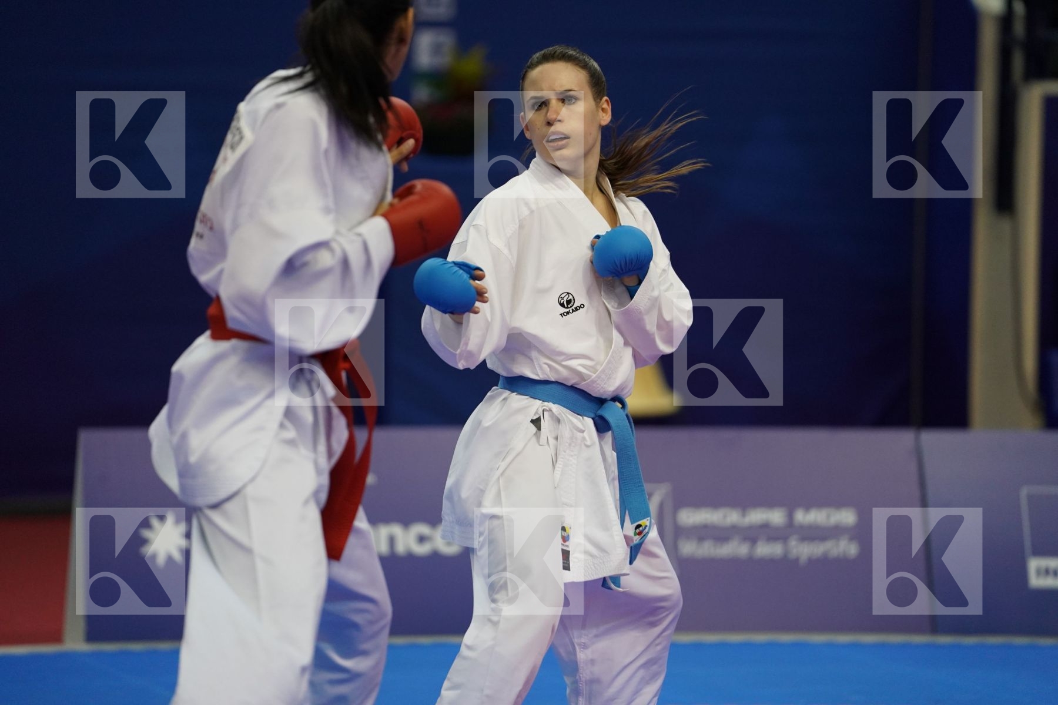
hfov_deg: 10.3
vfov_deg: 6.9
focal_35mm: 200
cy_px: 352
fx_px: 5877
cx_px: 529
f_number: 2.8
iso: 2500
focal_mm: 200
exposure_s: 1/1000
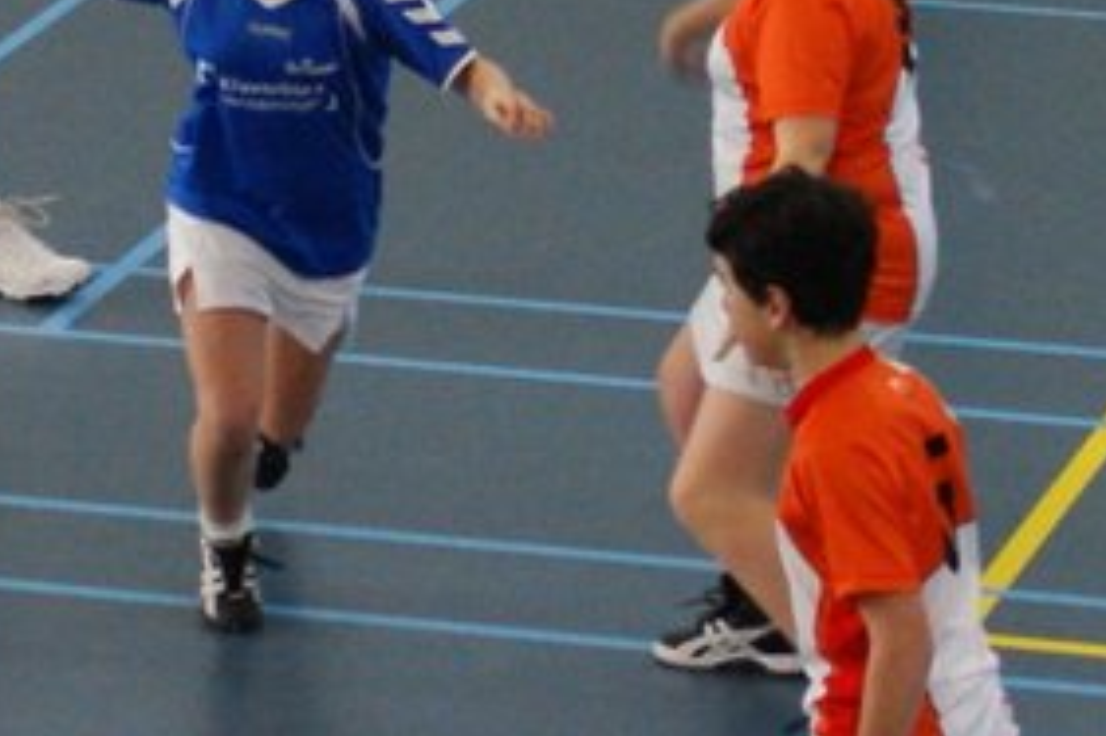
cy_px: 673
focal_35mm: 224
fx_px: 6882
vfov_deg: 6.1
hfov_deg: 9.1
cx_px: 1240
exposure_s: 1/160
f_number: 4.5
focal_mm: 35
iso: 800
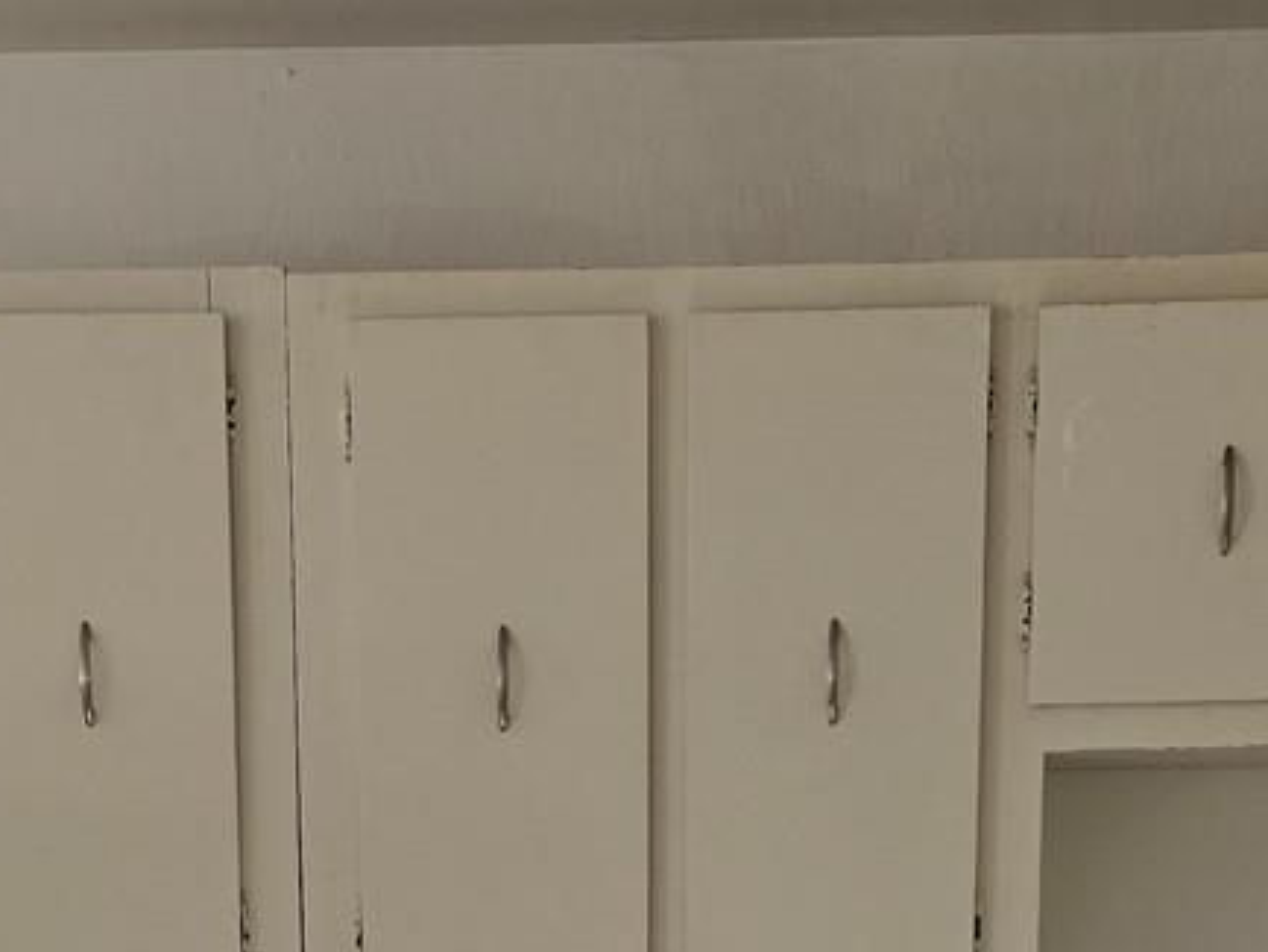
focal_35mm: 85
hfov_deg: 22.9
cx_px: 430
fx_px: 3114
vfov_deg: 15.3
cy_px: 1637
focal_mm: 6.3
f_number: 1.7
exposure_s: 1/180
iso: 50
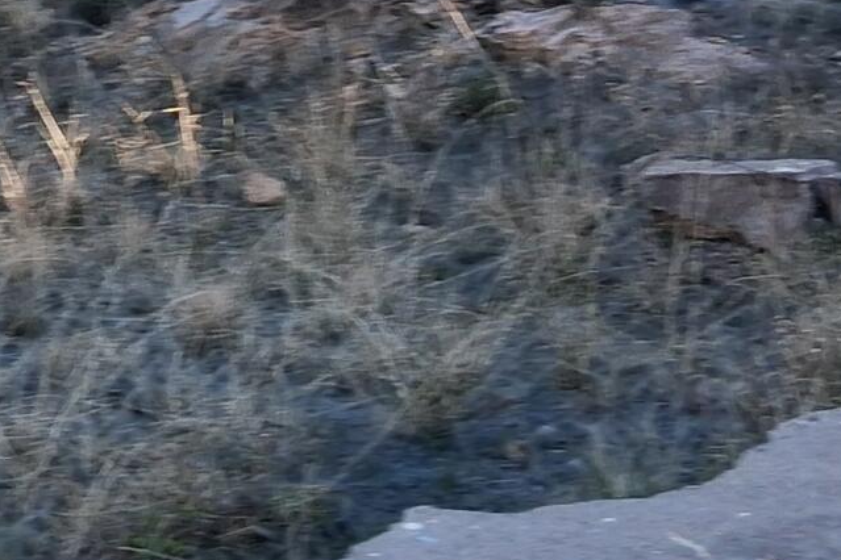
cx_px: 284
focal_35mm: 127
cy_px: -465
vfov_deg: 10.2
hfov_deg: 16.1
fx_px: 2967
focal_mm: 3.98
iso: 25
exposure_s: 1/154
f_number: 1.8
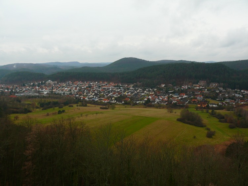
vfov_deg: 40.7
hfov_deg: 52.6
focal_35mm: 35
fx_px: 251
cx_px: 124
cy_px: 93
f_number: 4
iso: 100
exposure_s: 1/100
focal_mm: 7.4
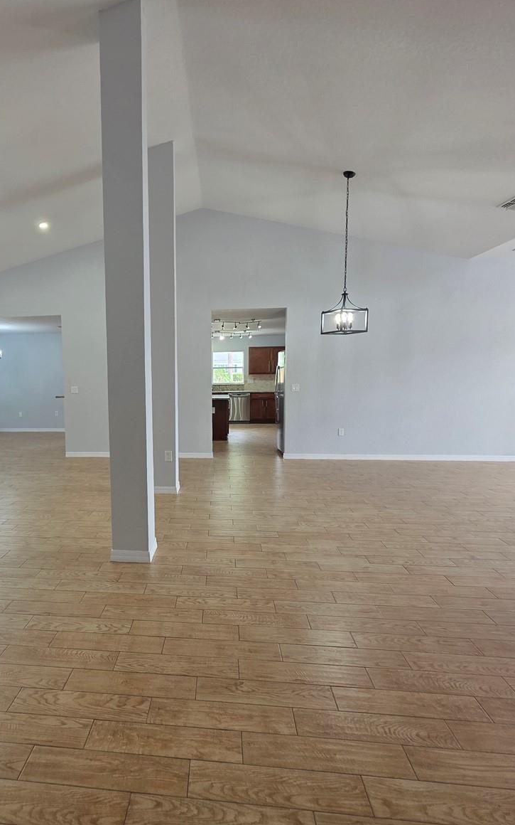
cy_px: 422
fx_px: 427
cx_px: 165
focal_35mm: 19
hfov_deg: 60.5
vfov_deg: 88.0
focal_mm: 2.2
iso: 125
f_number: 1.9
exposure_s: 1/120
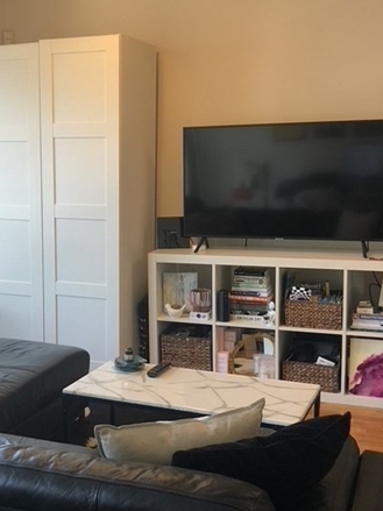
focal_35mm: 49
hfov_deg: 29.3
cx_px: 104
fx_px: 723
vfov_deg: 38.9
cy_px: 265
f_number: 1.8
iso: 32
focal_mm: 3.99
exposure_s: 1/24
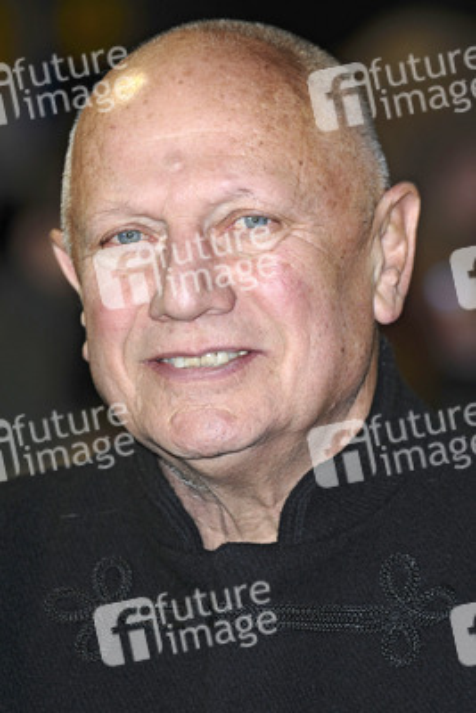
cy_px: 356
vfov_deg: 7.8
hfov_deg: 5.2
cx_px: 238
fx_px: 5201
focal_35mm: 262
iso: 320
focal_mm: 175
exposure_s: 1/200
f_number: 4
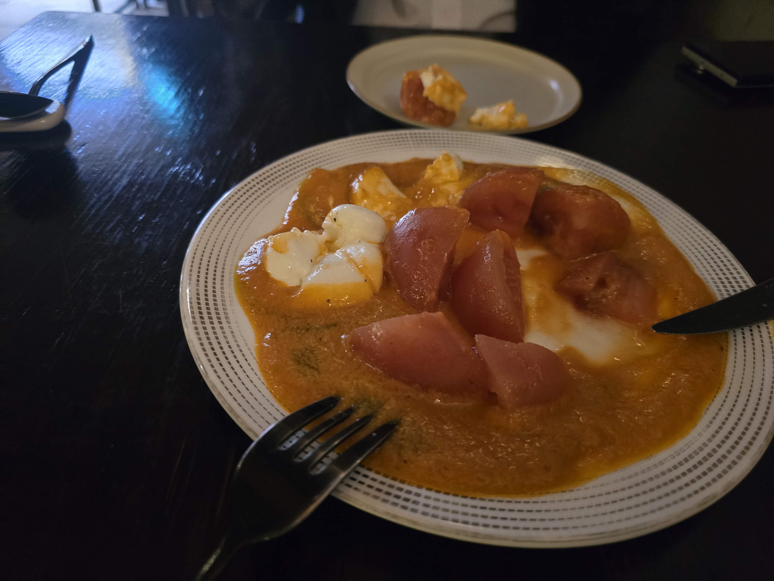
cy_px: 290
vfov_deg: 58.9
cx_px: 387
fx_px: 514
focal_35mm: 23
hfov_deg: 73.9
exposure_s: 1/40
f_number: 1.7
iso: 1600
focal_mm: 6.3
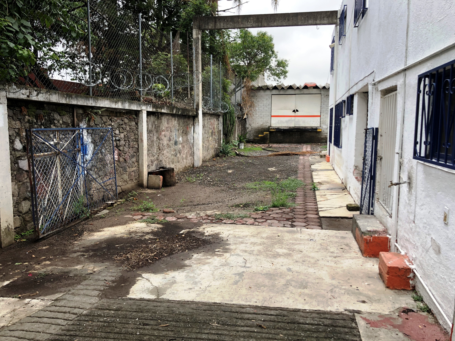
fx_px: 368
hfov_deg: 63.4
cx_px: 228
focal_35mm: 28
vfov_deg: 49.7
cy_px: 170
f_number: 1.8
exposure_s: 1/120
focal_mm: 3.99
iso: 32
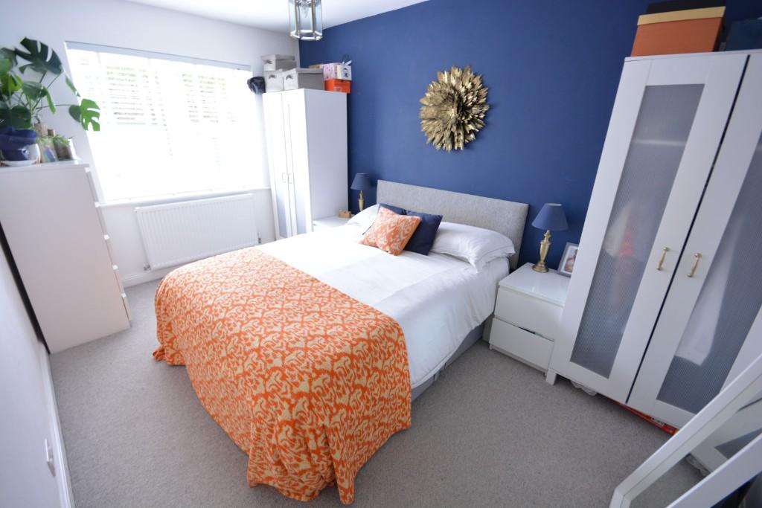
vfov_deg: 77.3
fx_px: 318
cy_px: 254
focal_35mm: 15
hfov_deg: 100.4
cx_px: 381
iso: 400
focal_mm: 10
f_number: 8
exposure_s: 1/8
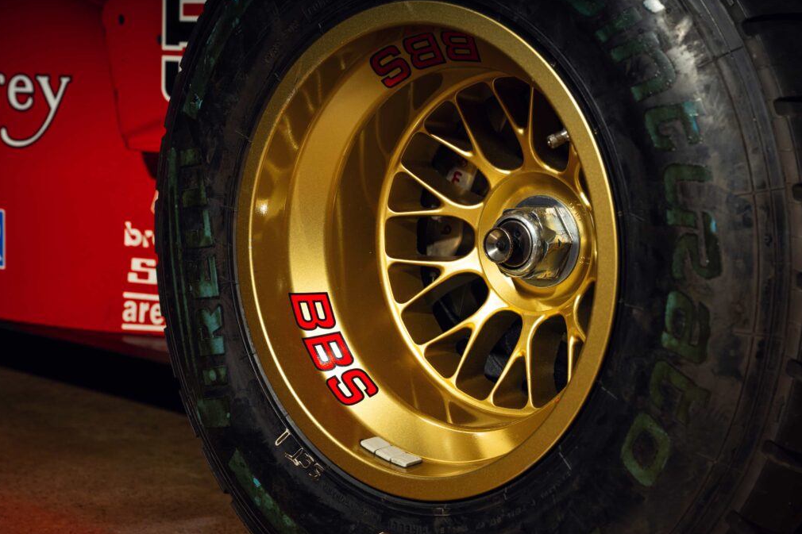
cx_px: 401
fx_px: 1581
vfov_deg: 19.2
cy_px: 265
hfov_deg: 28.5
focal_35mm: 71
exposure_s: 1/250
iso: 100
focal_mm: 70
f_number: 8
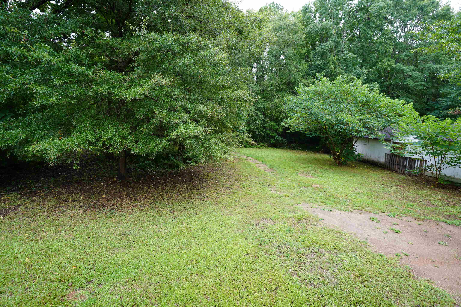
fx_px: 218
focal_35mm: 17
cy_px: 154
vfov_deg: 70.4
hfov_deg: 93.3
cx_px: 230
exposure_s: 1/80
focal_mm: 17
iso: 100
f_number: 4.5
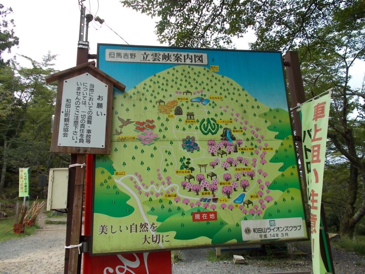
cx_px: 182
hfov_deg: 67.3
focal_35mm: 26
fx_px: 274
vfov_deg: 53.1
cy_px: 137
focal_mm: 4.6
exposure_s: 1/320
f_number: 3.2
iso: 80
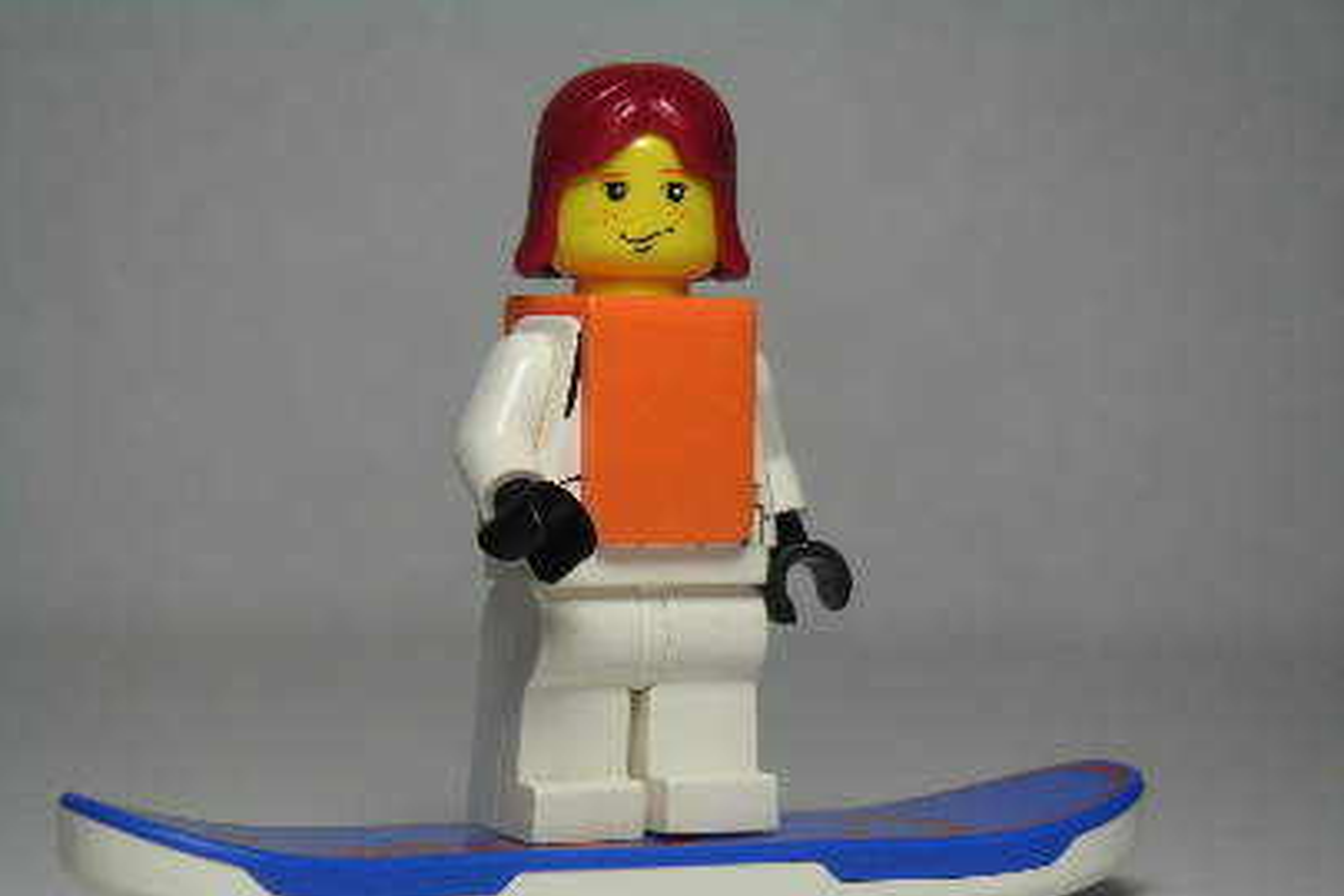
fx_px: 4517
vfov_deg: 11.3
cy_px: 524
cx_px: 645
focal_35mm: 121
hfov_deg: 16.9
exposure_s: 1/111
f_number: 3.6
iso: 64
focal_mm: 17.1
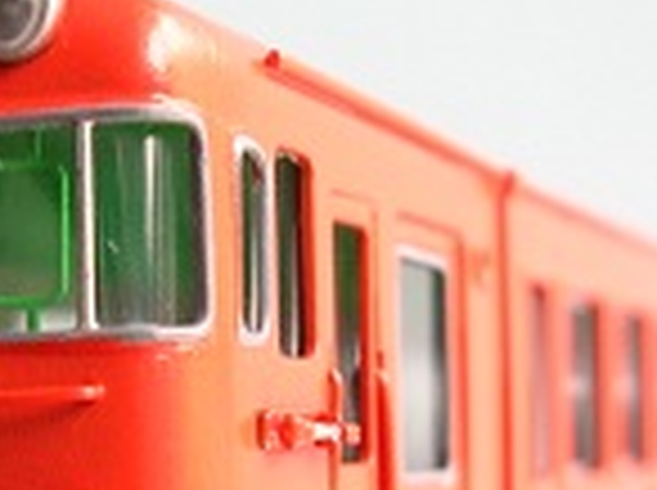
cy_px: 497
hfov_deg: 18.0
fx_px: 2046
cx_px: 112
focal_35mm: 108
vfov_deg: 13.5
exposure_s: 1/12.5
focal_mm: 5.8
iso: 50
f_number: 2.8
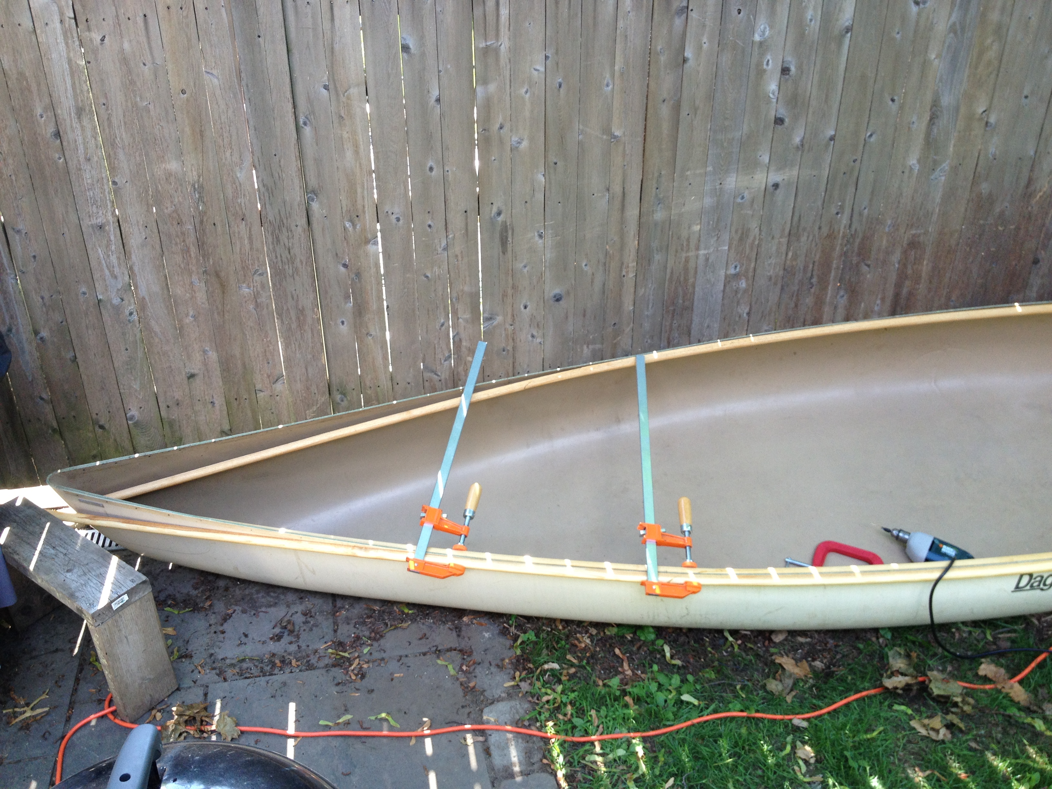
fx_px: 1064
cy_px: 394
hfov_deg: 52.6
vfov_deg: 40.7
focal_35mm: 35
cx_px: 526
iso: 64
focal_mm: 4.28
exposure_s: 1/120
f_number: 2.4
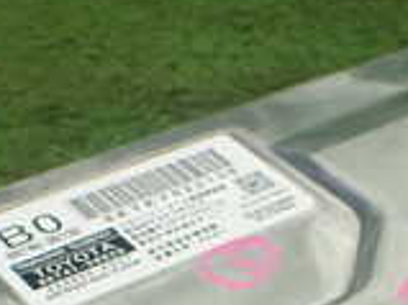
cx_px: 326
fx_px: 1331
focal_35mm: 113
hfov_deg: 17.3
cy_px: 397
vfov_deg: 12.7
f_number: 2.3
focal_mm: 5.4
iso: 250
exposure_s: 1/125
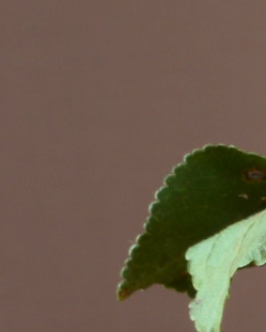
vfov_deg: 3.2
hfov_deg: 2.6
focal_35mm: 597
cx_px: 329
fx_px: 5868
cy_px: 651
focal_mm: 55
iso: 100
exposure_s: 1
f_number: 18
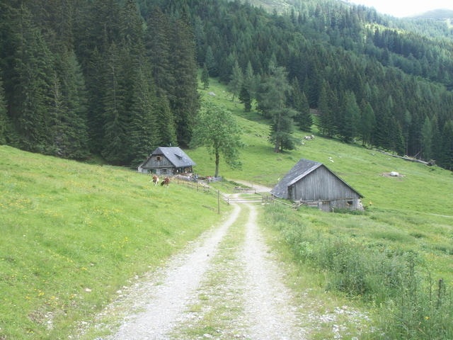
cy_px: 170
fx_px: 484
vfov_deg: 38.7
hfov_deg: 50.1
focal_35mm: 37
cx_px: 226
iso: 64
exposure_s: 1/40
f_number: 7.1
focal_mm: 7.7
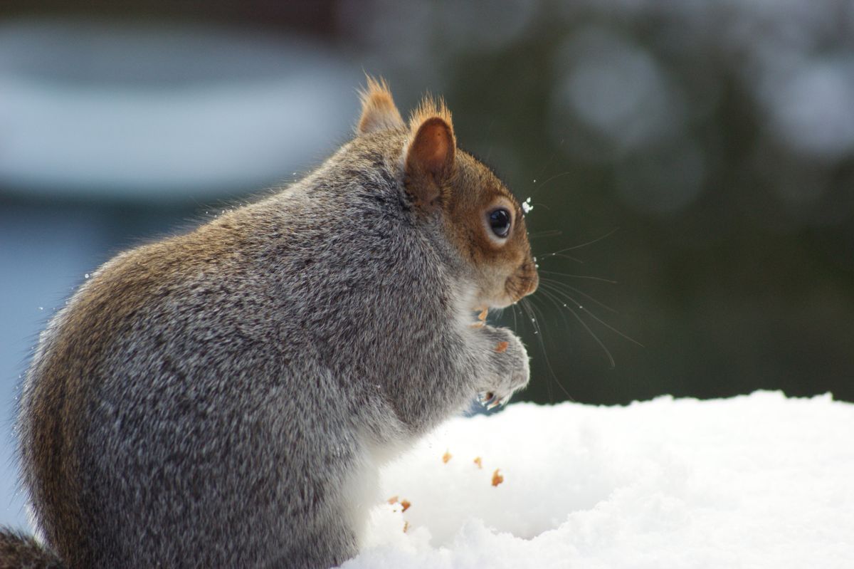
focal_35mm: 345
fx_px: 8180
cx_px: 427
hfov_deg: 6.0
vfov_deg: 4.0
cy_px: 284
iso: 400
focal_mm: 230
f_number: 5.6
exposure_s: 1/125
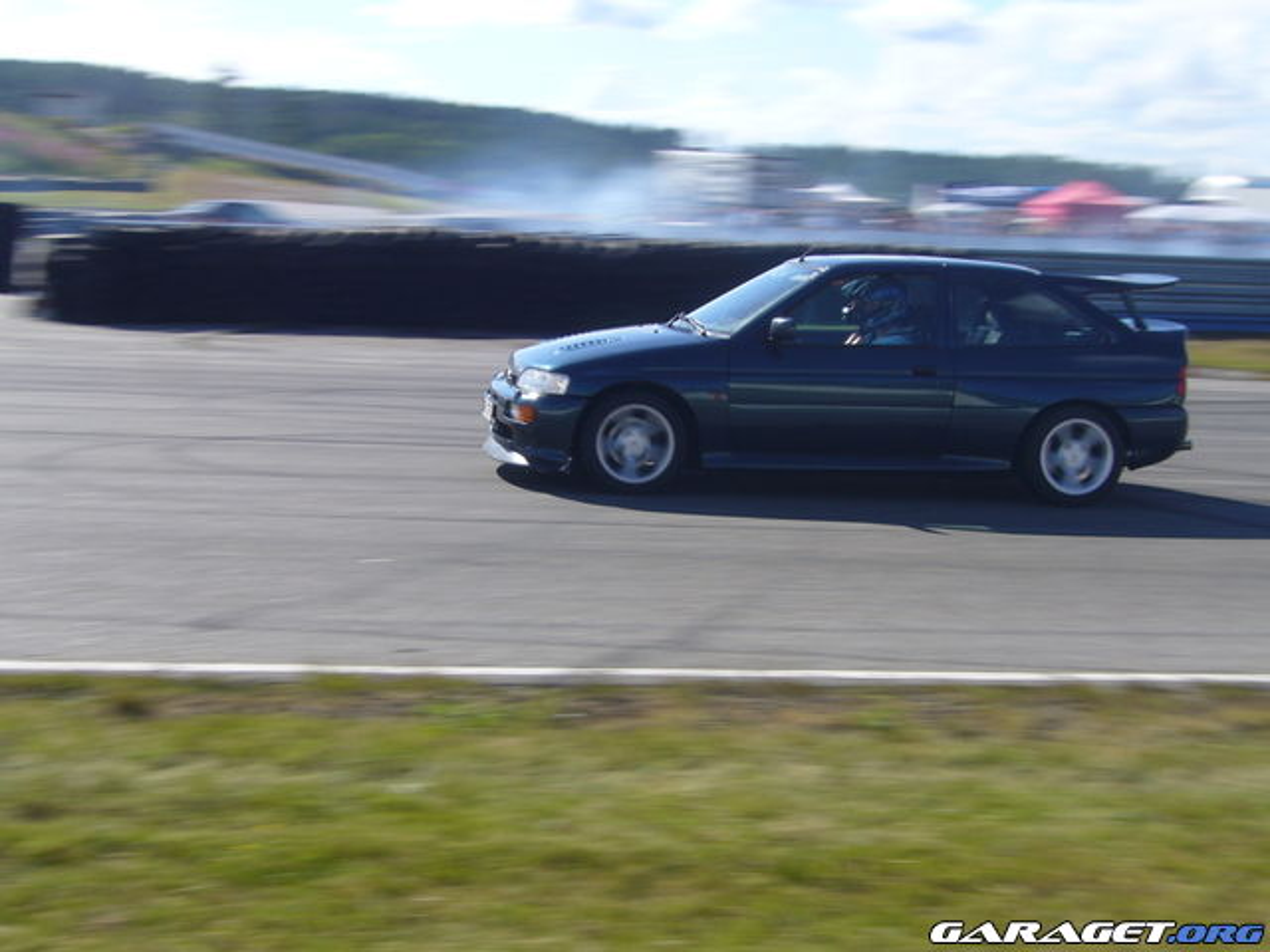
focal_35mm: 55
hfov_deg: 34.9
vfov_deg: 26.6
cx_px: 635
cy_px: 476
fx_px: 2018
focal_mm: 9.1
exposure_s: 1/200
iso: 80
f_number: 7
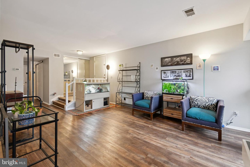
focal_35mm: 15
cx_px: 125
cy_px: 84
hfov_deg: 100.4
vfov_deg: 77.3
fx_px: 104
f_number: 8
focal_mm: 10
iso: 400
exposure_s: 1/6
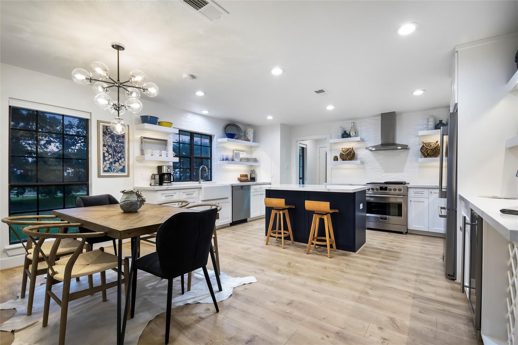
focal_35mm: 16
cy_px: 172
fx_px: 237
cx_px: 259
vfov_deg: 72.0
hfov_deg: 95.0
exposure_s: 1/100
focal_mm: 11
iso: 320
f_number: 5
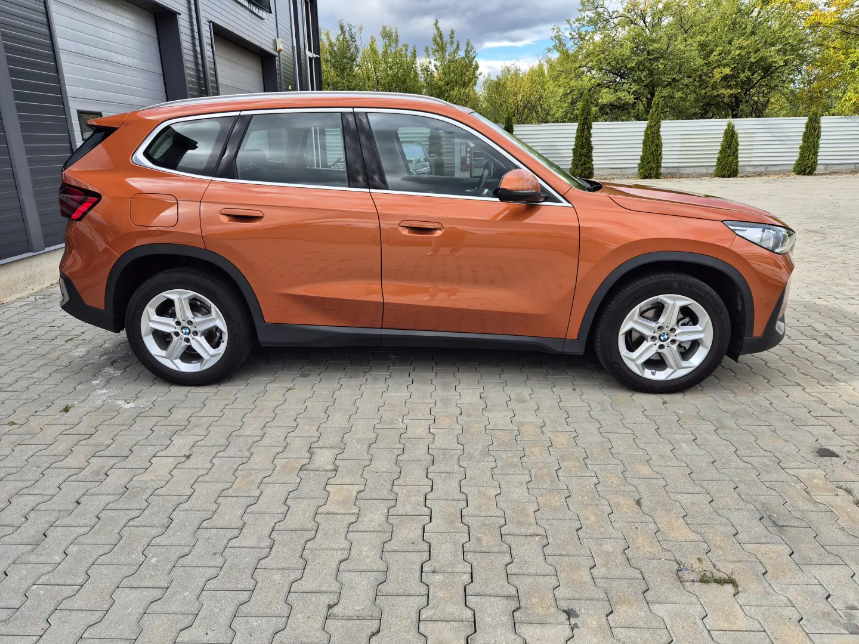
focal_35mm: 23
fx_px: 571
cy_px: 322
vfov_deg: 58.9
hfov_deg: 73.9
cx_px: 430
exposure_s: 1/546
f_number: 1.8
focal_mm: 5.4
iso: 25
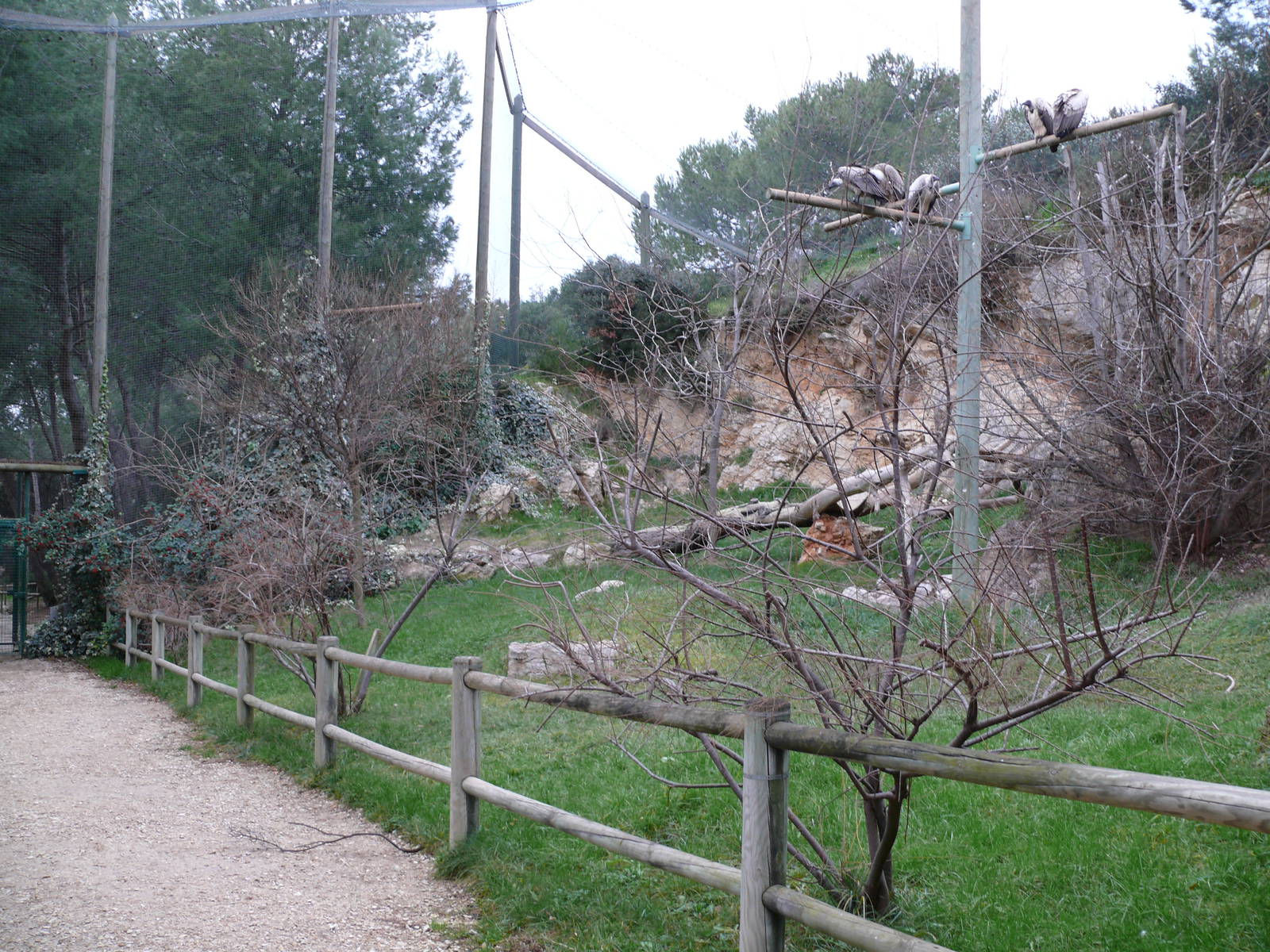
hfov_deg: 52.6
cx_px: 635
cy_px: 476
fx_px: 1284
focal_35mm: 35
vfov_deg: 40.7
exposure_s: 1/60
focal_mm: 7.4
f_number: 2.8
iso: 100
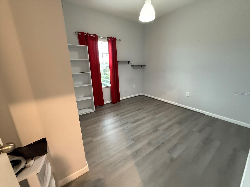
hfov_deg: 102.1
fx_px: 101
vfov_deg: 85.7
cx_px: 125
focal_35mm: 14
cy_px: 94
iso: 800
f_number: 2.2
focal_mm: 2.22
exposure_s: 1/60
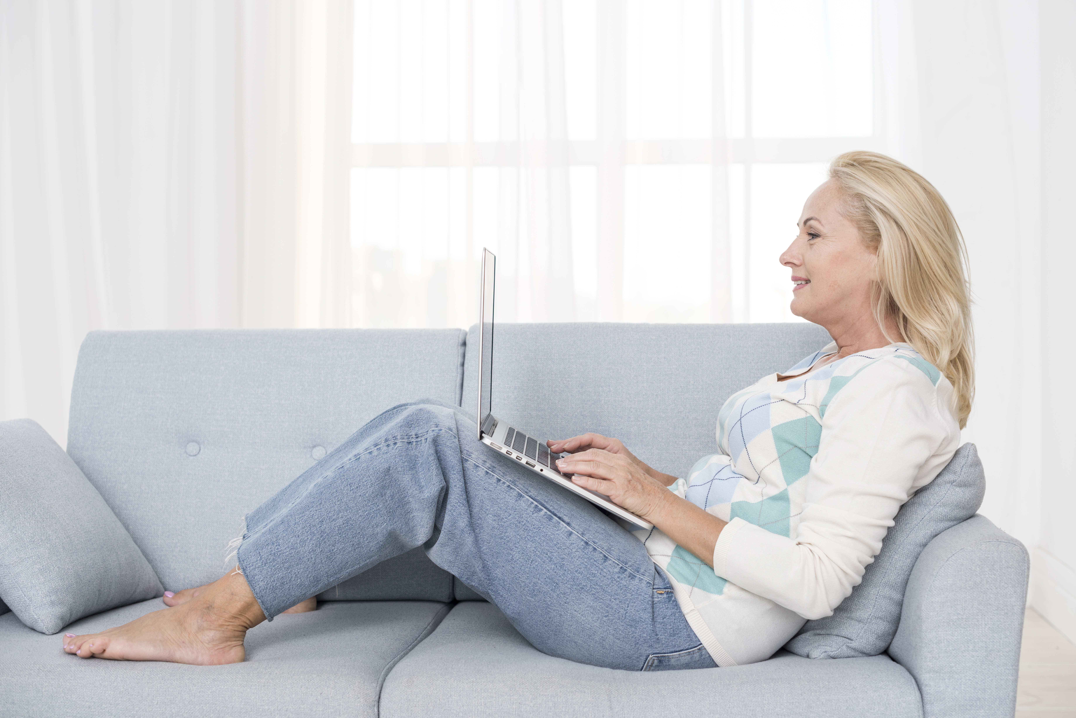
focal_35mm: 50
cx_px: 538
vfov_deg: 27.0
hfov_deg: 39.6
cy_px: 359
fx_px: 1495
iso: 125
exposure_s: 1/125
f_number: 4
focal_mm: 50
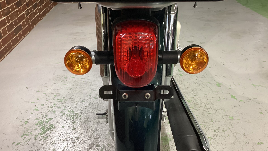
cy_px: 99
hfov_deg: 58.0
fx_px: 242
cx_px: 134
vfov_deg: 34.4
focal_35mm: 34
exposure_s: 1/60
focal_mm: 3.3
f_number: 2.4
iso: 160
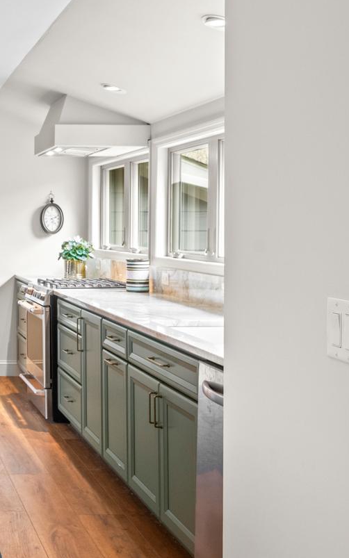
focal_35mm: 52
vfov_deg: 38.7
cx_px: -133
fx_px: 791
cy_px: 228
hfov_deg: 21.8
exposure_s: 1/5
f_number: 8
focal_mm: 20
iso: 640
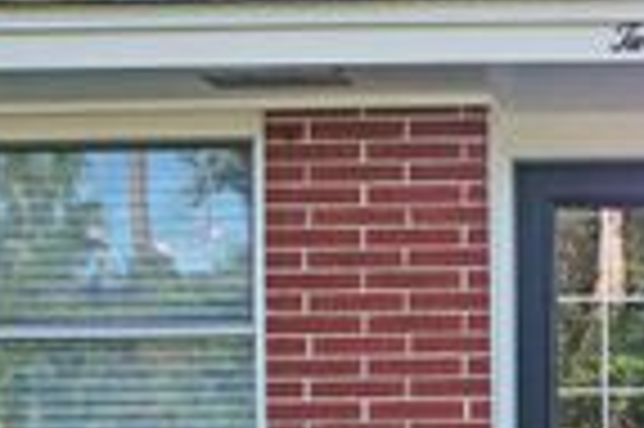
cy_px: 448
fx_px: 1376
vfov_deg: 17.2
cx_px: 707
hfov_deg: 24.6
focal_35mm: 77
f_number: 2.8
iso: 120
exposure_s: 1/50
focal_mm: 8.38
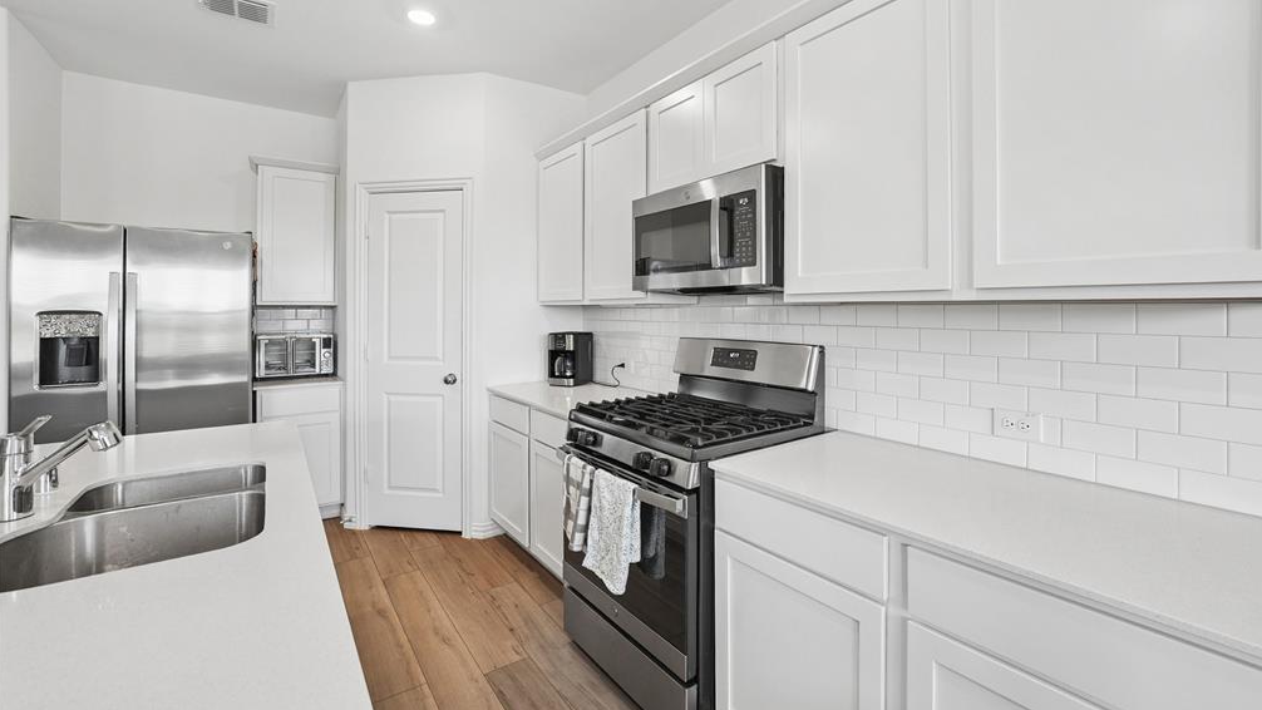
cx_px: 640
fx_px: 535
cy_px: 348
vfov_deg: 67.1
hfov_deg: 99.4
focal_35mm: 16
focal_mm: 15
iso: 640
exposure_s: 1/25
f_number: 5
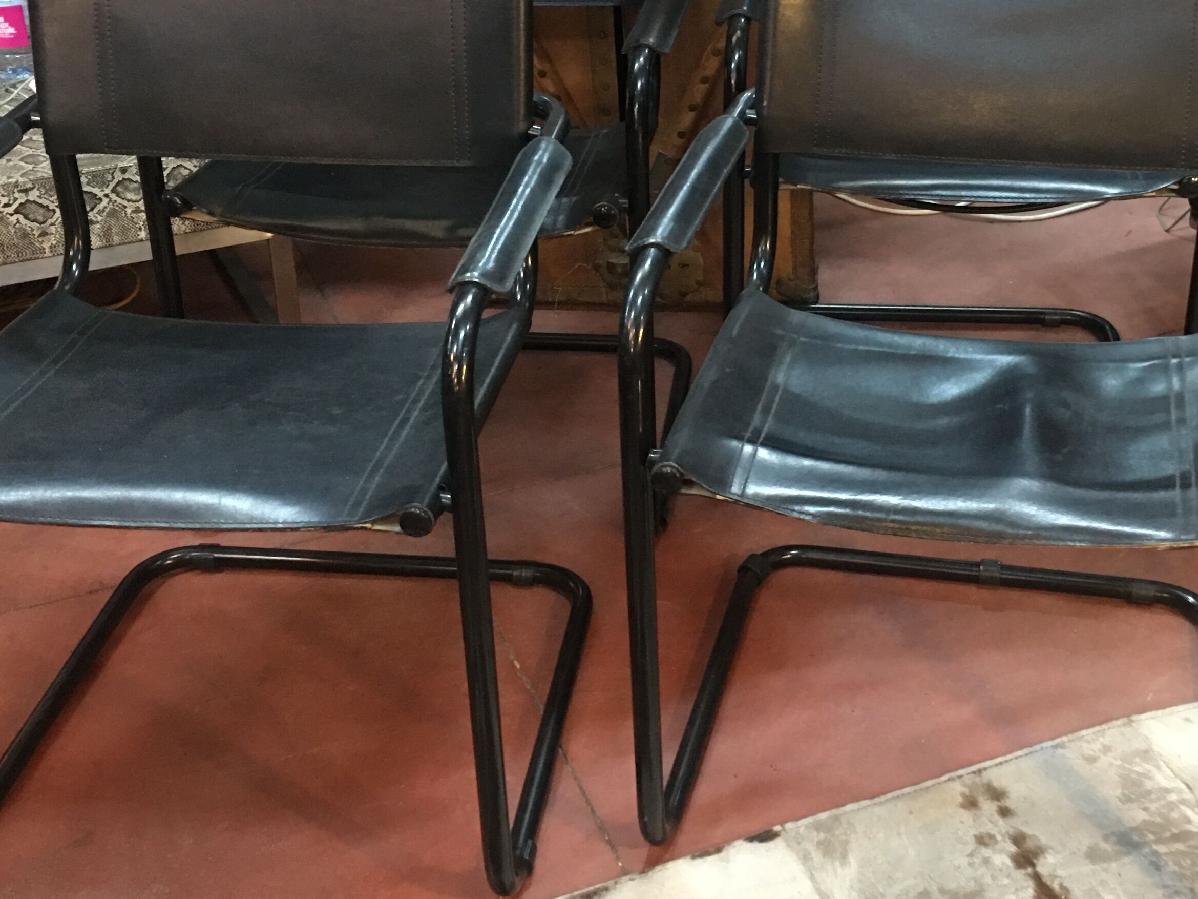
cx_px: 750
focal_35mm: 50
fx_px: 1730
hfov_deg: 37.9
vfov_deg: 28.9
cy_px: 308
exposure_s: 1/8
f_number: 2.2
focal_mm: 4.15
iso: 160
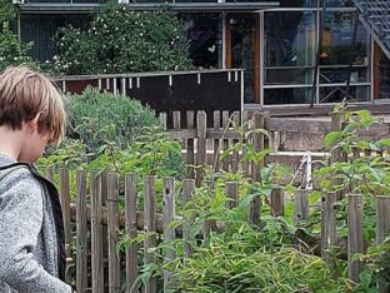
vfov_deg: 16.2
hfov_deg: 23.7
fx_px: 924
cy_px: 460
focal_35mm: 82
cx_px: 258
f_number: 1.8
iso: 25
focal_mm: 5.23
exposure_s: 1/559
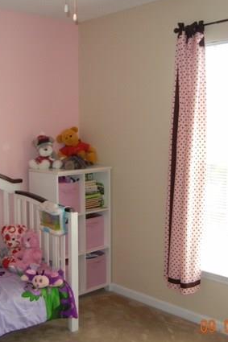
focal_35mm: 47
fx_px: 447
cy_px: 173
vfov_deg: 41.9
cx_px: 52
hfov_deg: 28.1
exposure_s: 1/61.3
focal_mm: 5.4
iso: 160
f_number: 3.5
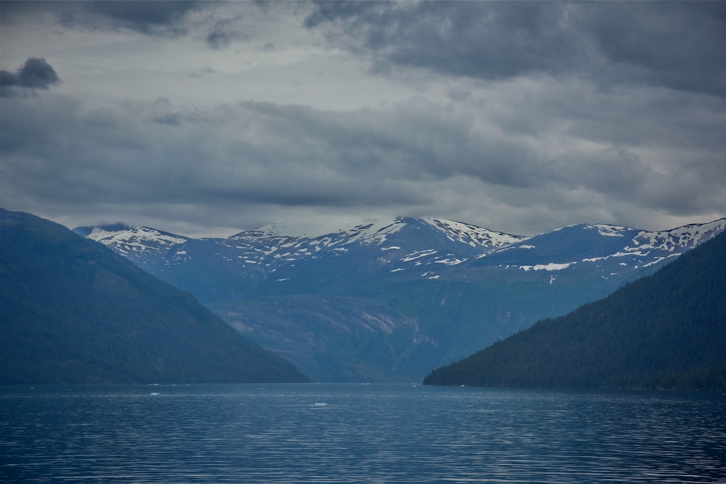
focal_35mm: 155
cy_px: 242
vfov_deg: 8.9
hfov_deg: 13.2
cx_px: 363
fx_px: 3126
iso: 100
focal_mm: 155
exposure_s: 1/320
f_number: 9
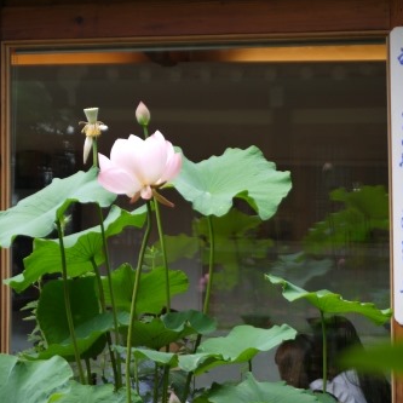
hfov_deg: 17.4
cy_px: 202
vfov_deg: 17.4
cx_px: 171
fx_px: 1317
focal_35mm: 100
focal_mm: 42
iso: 160
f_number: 5.6
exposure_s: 1/160
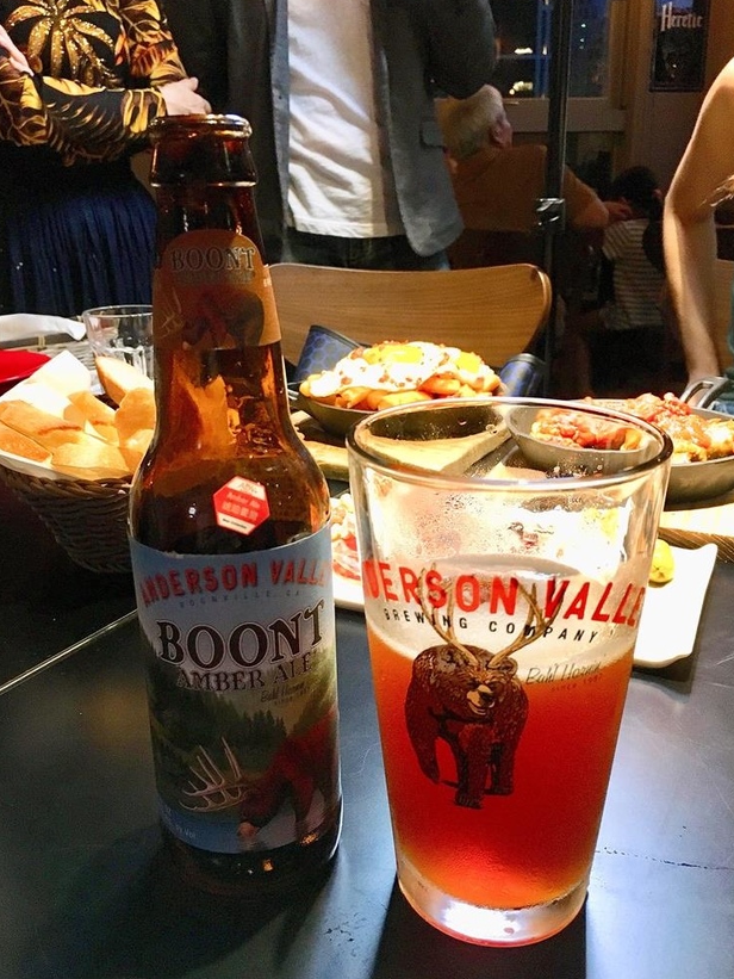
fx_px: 848
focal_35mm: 30
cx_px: 375
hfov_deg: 46.8
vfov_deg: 60.0
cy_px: 494
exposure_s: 1/30
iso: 200
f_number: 2.2
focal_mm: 4.15
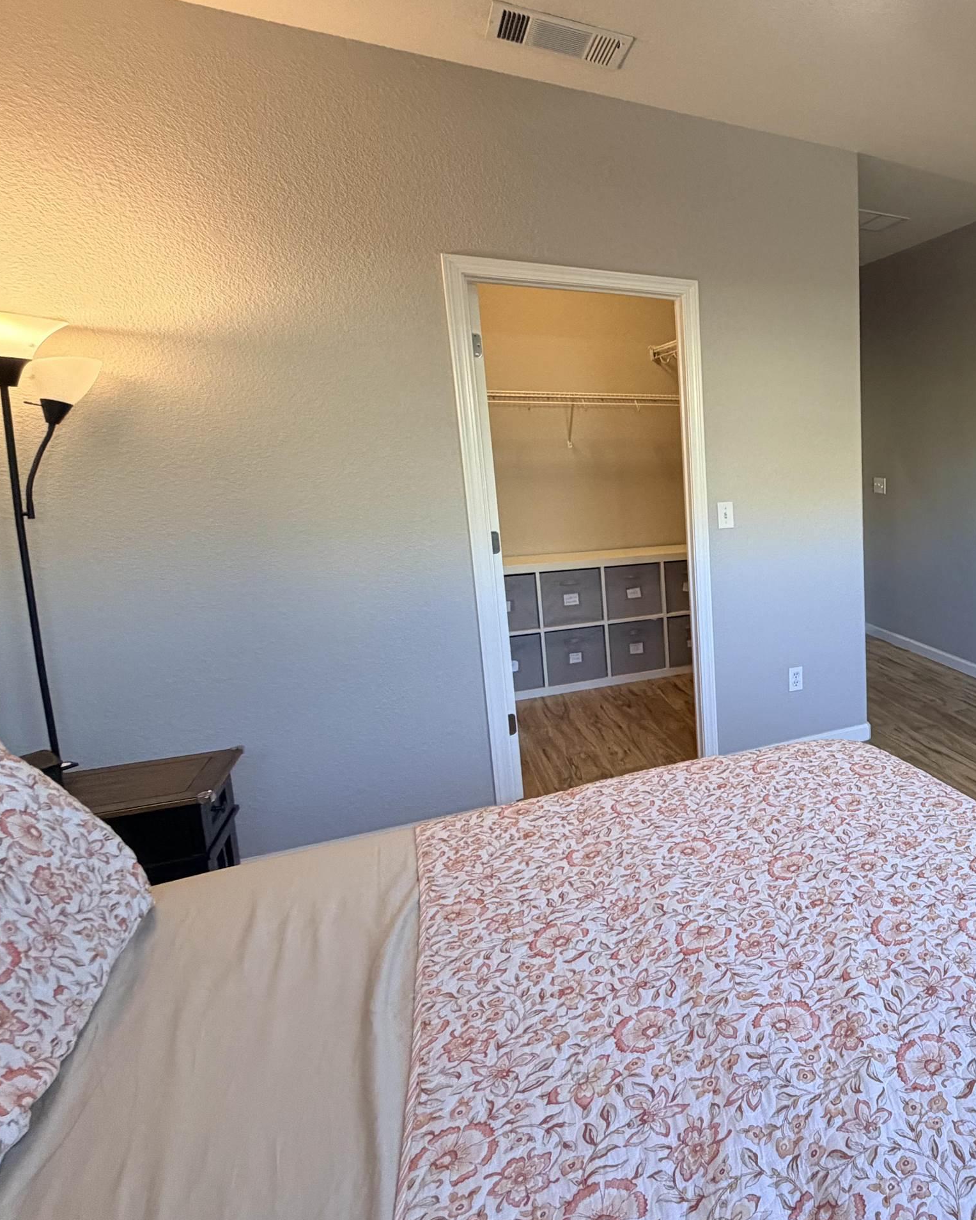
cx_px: 922
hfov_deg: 53.2
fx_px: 794
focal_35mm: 22
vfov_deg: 74.9
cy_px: 570
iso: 250
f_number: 2.2
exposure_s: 1/60
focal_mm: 2.22
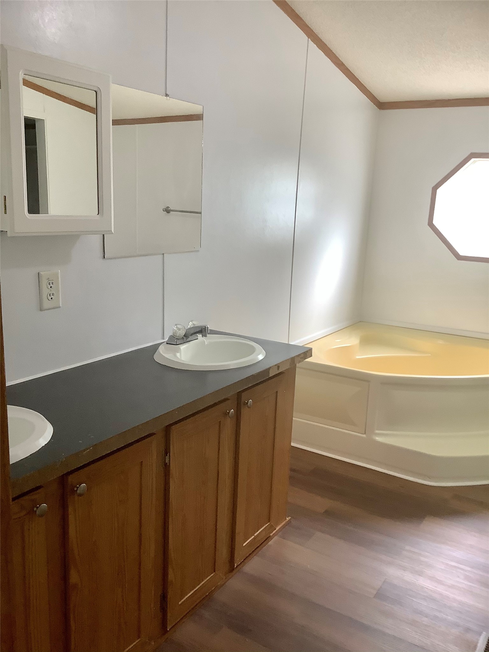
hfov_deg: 45.4
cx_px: 244
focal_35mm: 31
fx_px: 584
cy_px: 326
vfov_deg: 58.4
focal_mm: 3.3
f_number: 2.4
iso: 100
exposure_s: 1/60
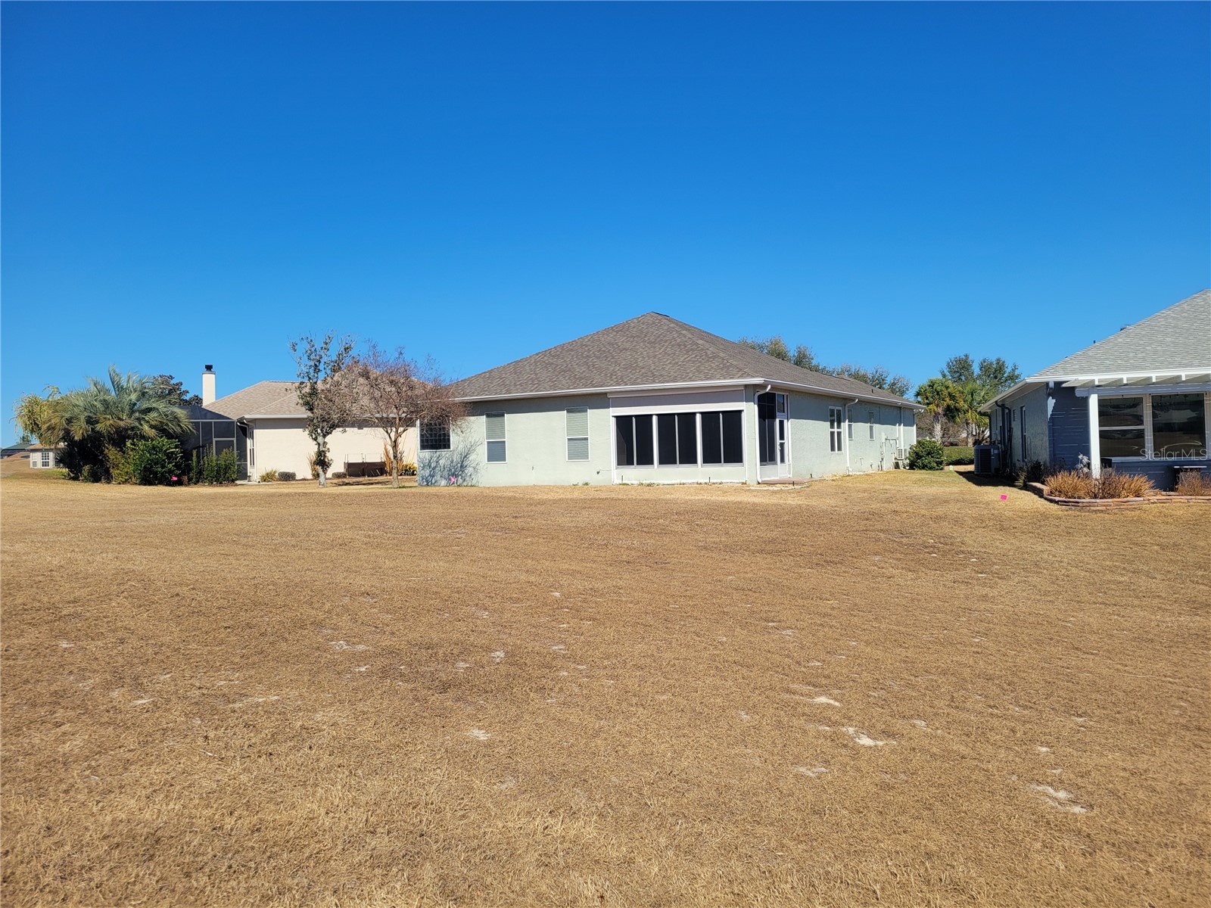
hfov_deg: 67.3
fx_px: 910
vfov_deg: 53.1
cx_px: 606
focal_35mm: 26
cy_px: 454
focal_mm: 5.4
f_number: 1.8
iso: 40
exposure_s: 1/3300
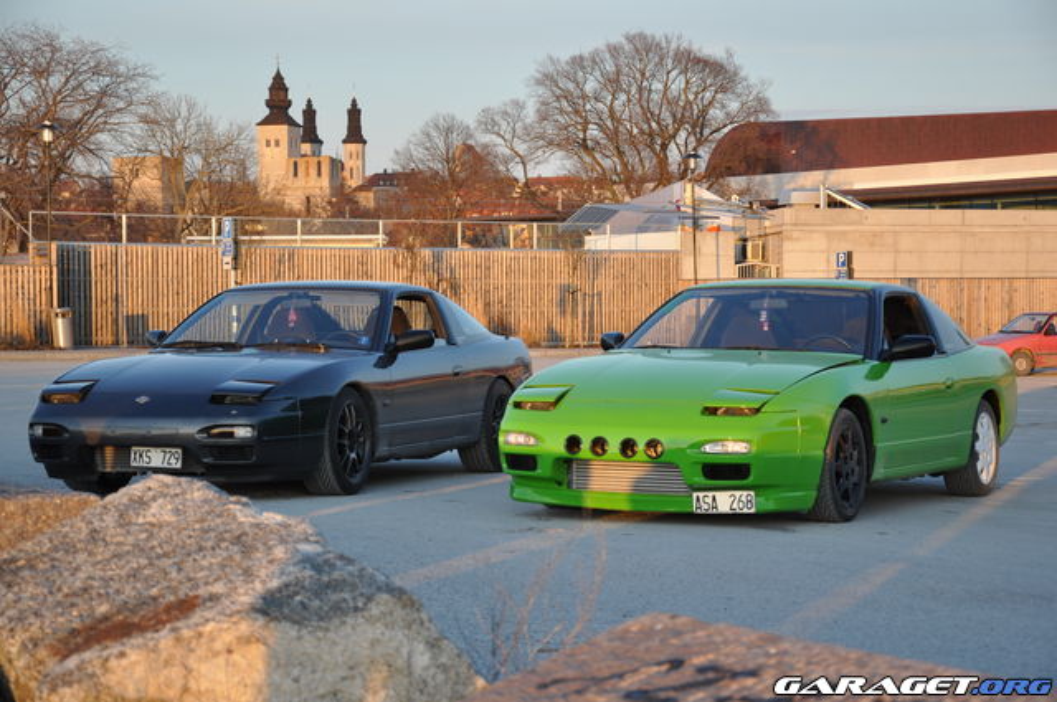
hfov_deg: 26.0
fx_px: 2287
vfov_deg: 17.4
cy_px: 351
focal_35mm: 78
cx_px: 528
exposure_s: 1/125
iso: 220
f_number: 5.6
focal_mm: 52
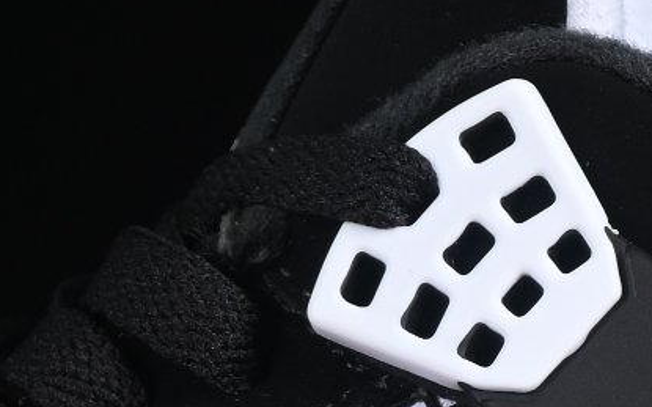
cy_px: 586
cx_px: 148
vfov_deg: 2.6
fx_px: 9112
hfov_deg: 4.1
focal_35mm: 513
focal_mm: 50
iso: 160
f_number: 6.3
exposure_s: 1/50
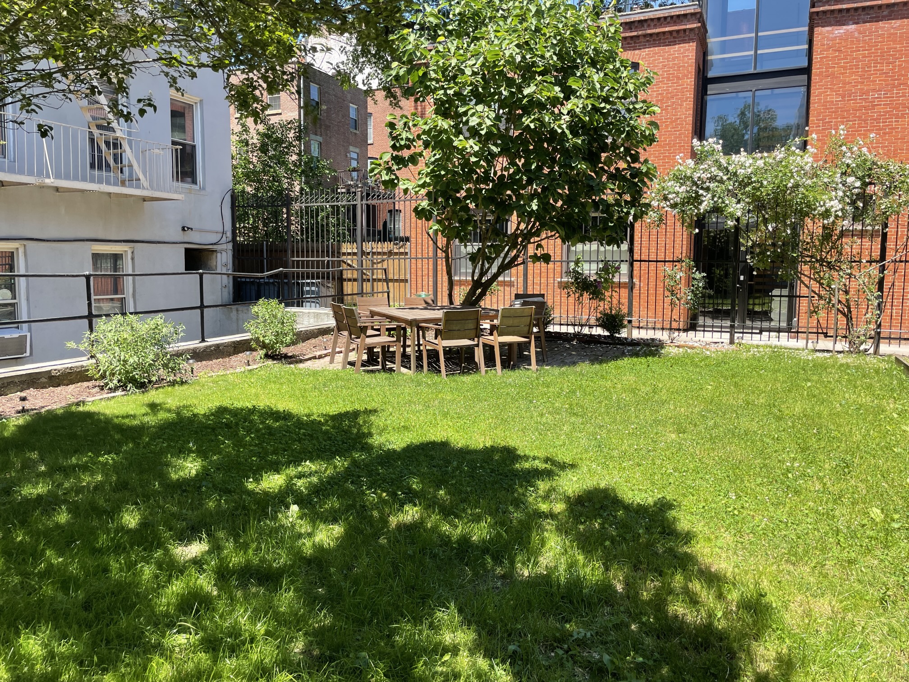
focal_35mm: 26
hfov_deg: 67.3
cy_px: 341
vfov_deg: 53.1
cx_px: 454
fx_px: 683
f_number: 1.6
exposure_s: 1/831
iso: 32
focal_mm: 4.2
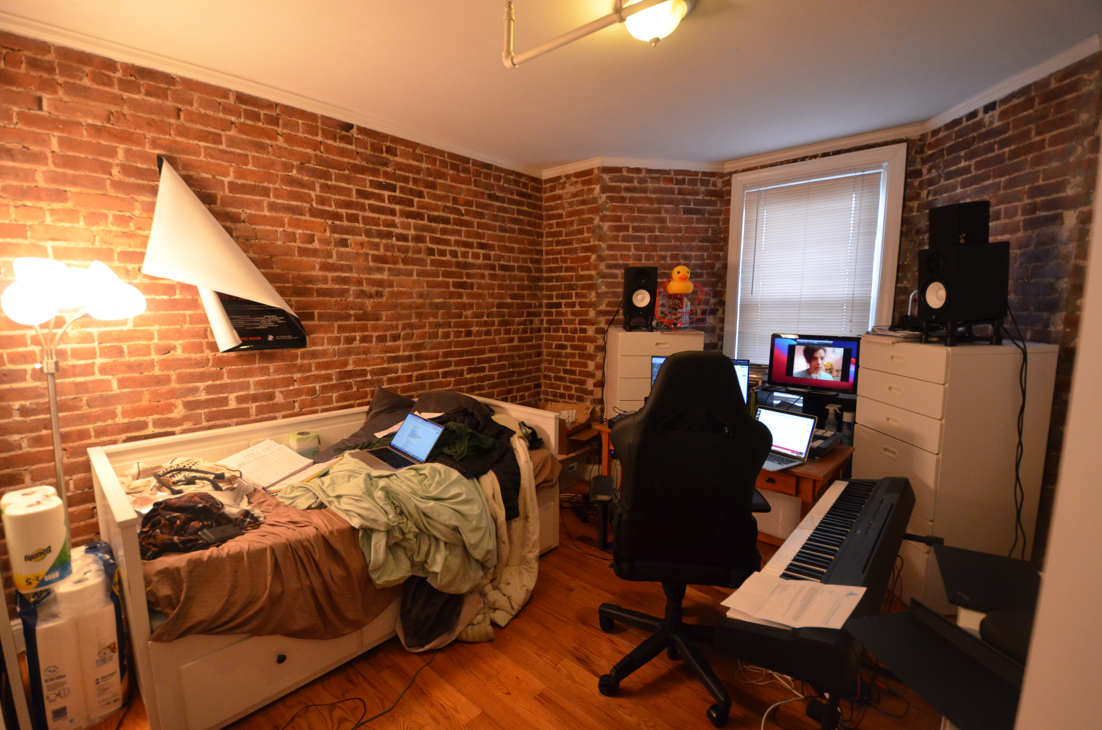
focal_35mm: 15
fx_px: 458
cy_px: 365
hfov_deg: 100.5
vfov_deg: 77.1
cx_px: 551
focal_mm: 10
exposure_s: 1/60
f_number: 4
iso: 2000
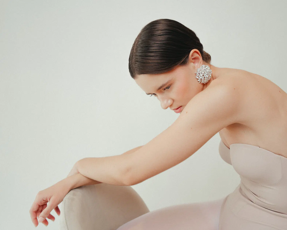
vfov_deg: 48.5
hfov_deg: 58.7
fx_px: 255
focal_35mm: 30
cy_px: 115
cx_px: 158
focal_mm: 26
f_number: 4
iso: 50
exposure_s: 1/25
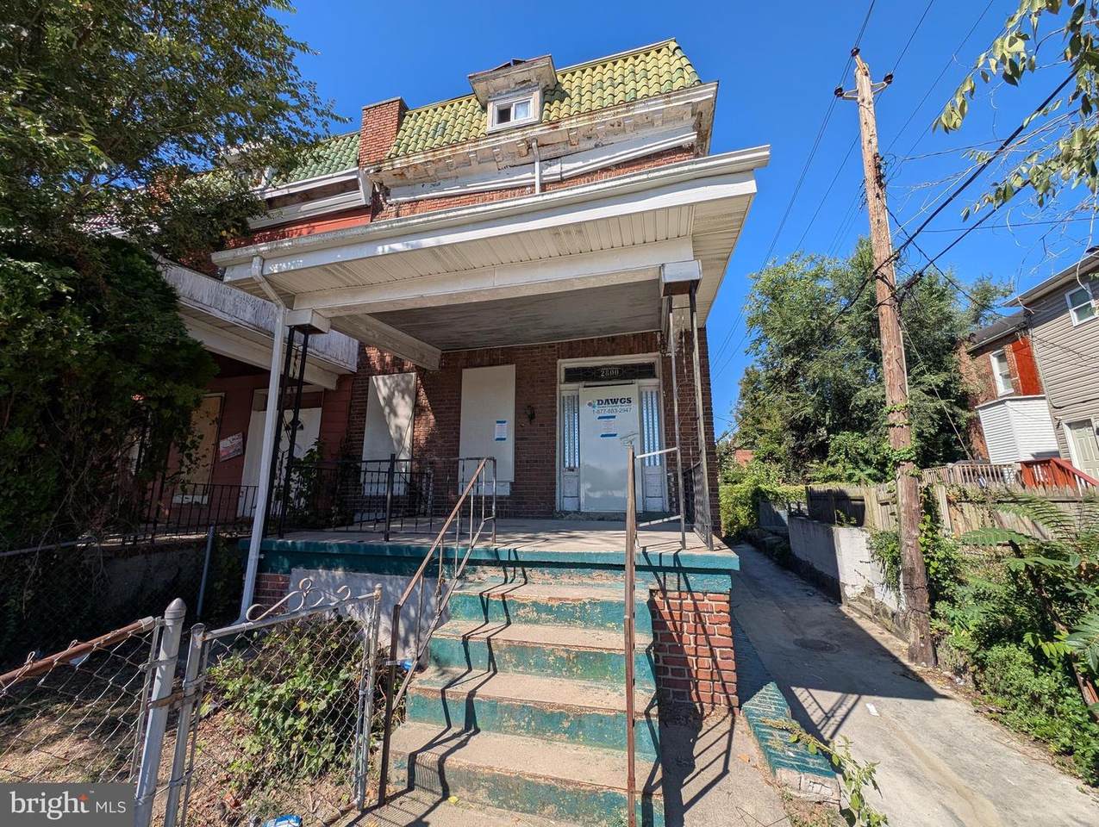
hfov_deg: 110.5
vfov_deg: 94.6
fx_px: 382
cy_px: 414
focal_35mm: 12
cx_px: 550
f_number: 1.95
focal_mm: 2.23
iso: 34
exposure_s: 1/1692
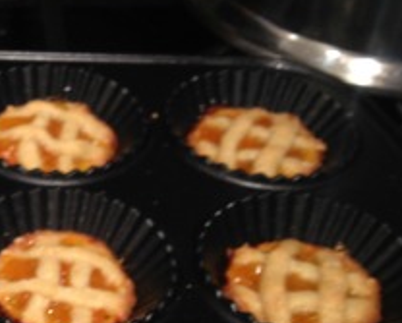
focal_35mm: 82
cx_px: -29
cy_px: 308
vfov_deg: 18.4
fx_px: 977
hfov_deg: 22.1
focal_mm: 4.28
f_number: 2.4
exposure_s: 1/20
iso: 80
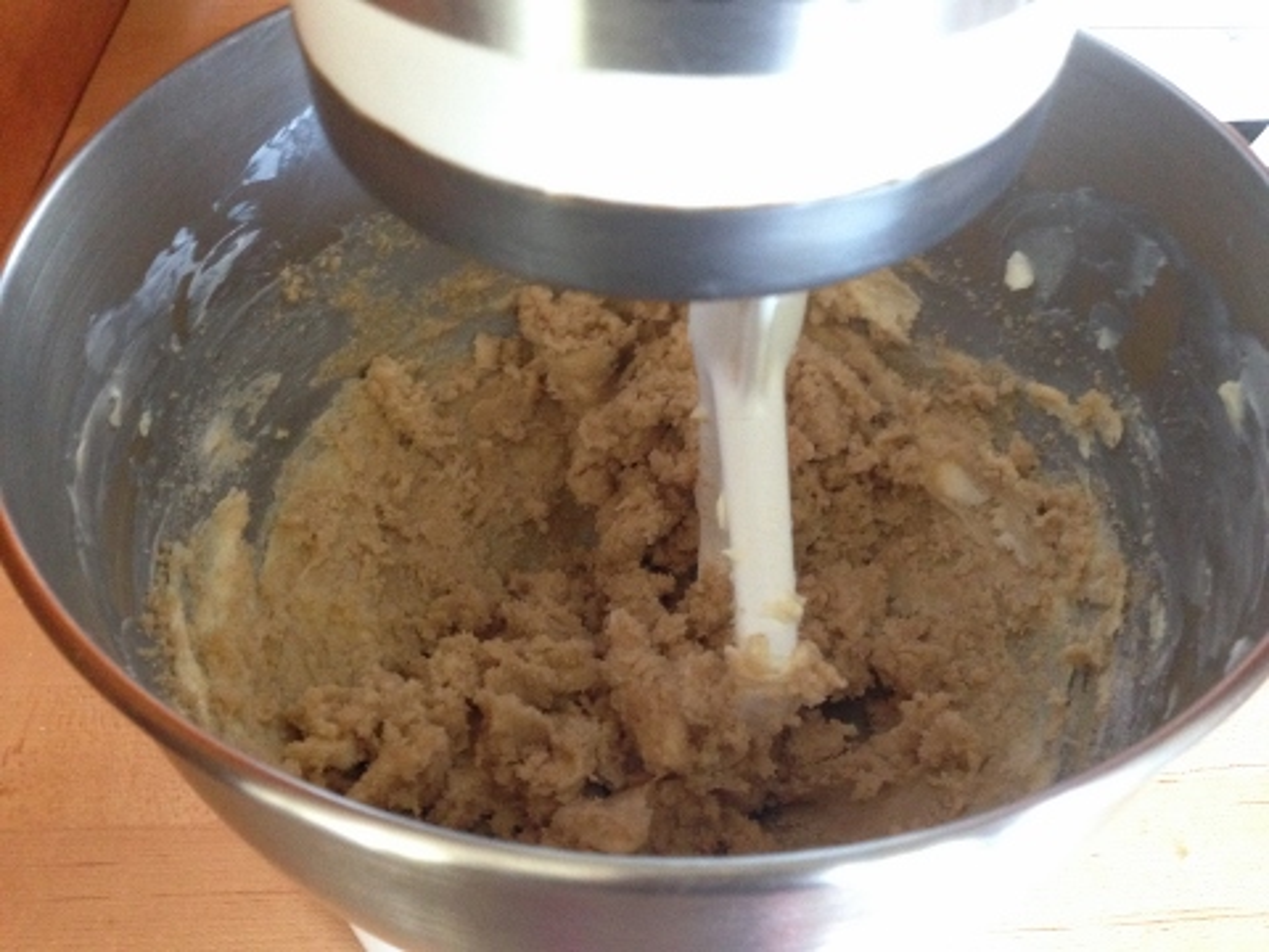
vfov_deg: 42.9
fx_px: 1210
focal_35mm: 33
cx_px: 634
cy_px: 476
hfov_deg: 55.4
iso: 400
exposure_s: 1/17
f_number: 2.4
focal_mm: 4.12
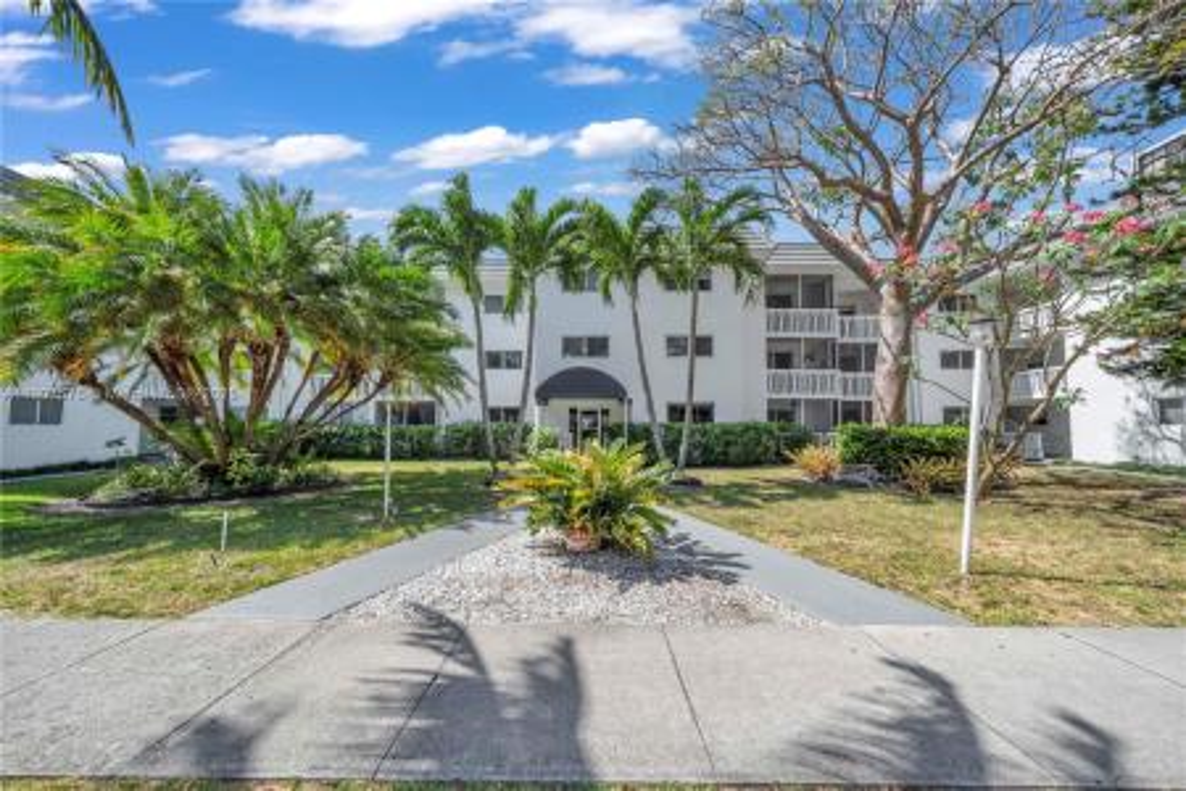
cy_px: 396
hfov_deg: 112.6
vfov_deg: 90.0
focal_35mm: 12
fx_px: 395
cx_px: 593
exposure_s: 1/125
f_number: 11
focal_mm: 12
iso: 125
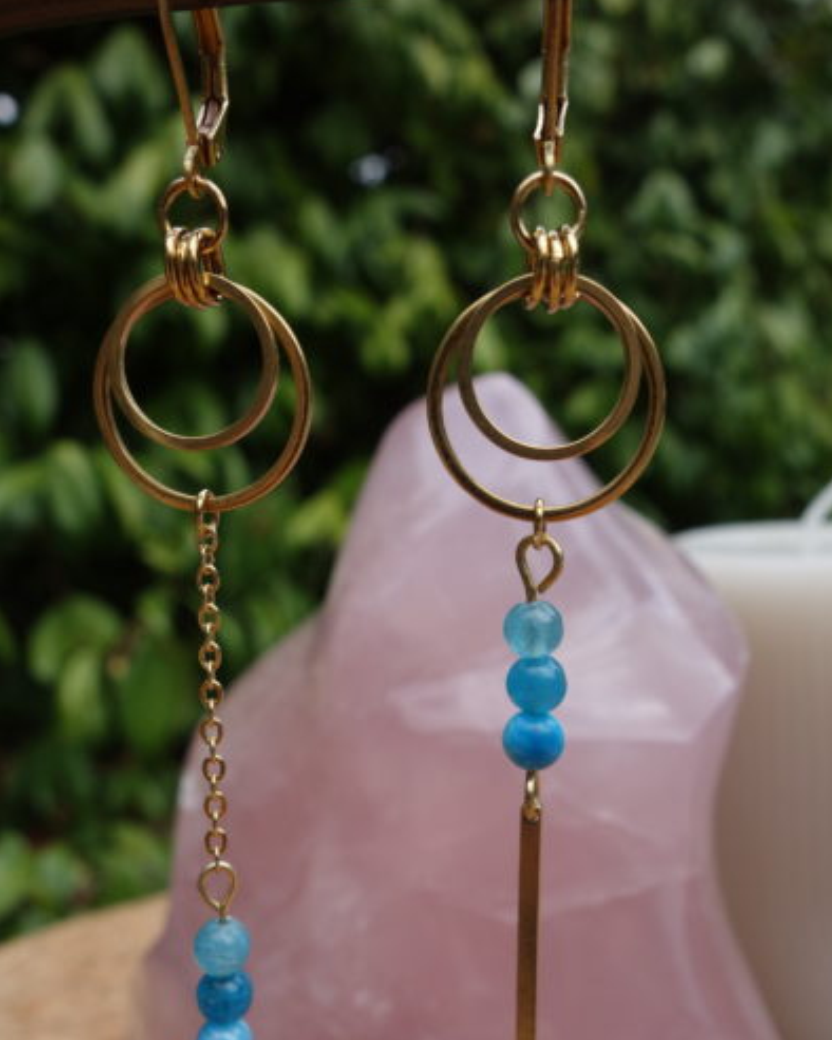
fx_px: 986
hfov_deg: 45.8
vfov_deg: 55.4
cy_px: 610
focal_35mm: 32
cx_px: 418
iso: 125
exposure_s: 1/320
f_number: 5.6
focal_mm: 10.4
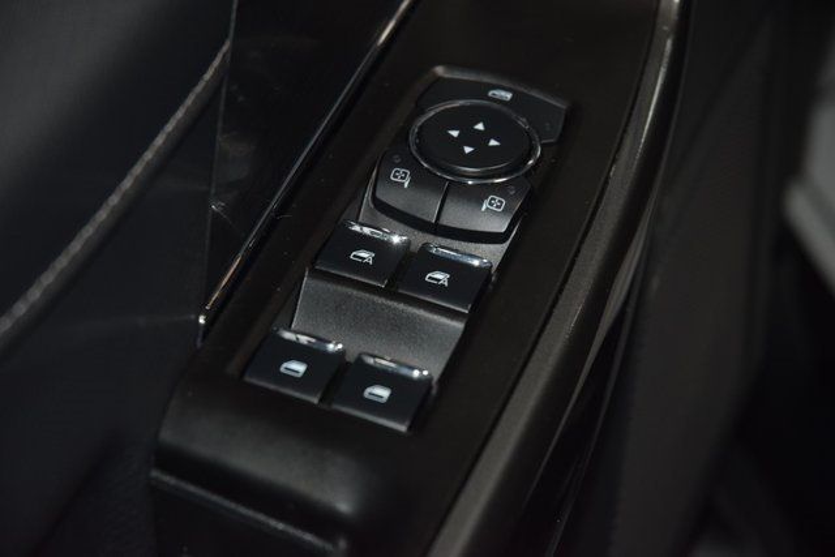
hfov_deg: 19.5
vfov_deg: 13.0
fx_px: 2436
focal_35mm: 105
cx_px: 418
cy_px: 278
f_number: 4.5
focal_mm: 70
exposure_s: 1/125
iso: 1100
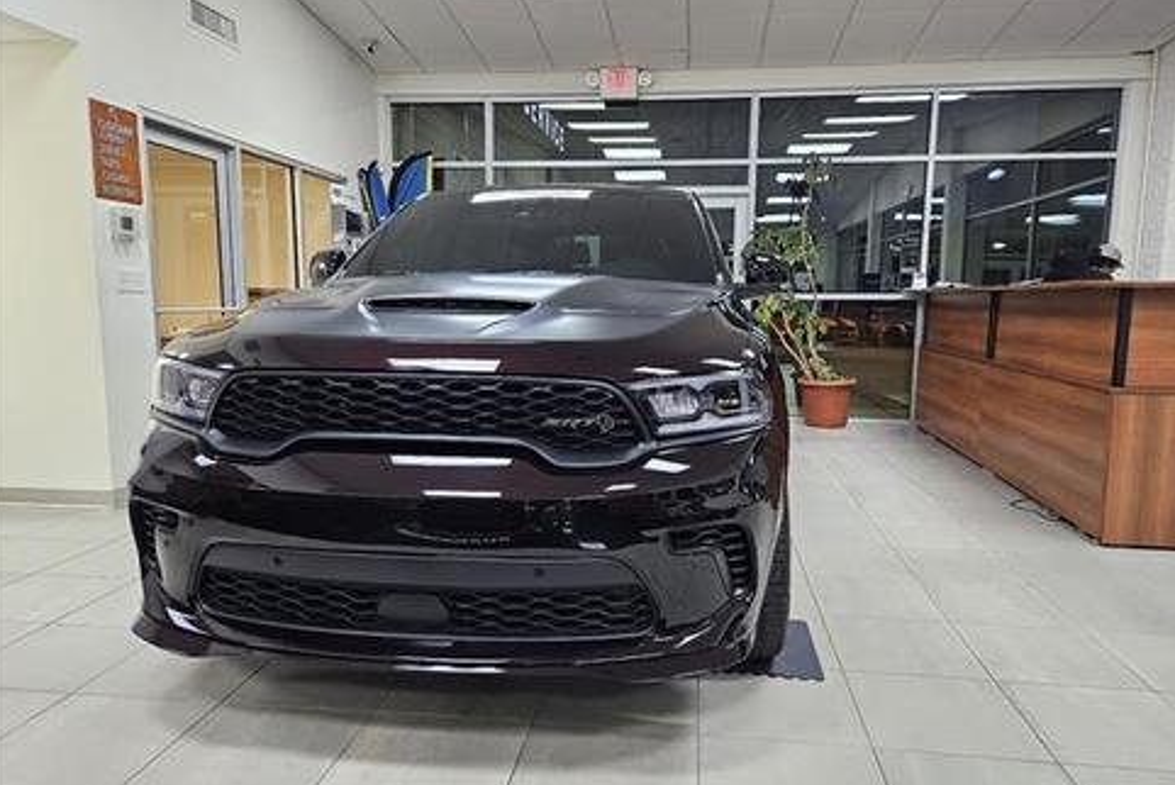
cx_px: 602
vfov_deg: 51.3
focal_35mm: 25
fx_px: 816
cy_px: 407
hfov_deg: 71.5
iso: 400
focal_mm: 5.4
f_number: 1.8
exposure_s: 1/120
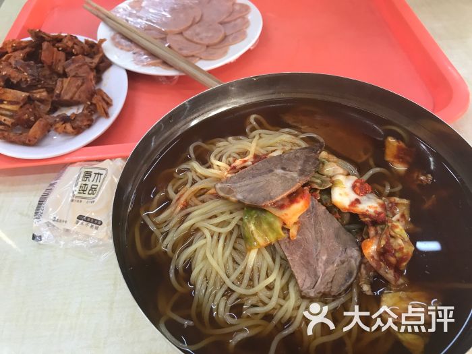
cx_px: 236
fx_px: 382
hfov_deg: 63.4
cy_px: 177
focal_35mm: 28
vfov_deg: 49.7
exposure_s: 1/33
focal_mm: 3.99
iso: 25
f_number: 1.8
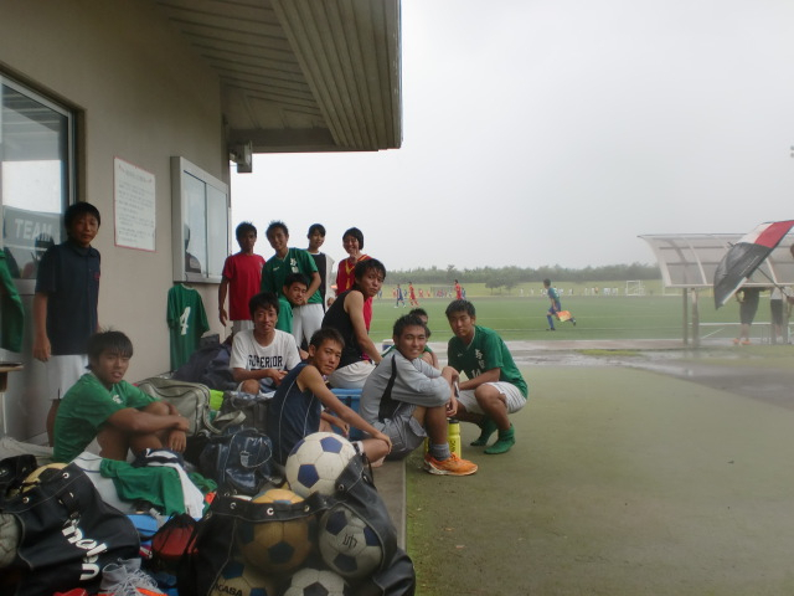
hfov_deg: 52.6
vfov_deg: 40.7
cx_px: 397
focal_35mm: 35
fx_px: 803
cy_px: 298
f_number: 3.1
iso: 64
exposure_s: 1/125
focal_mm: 6.3
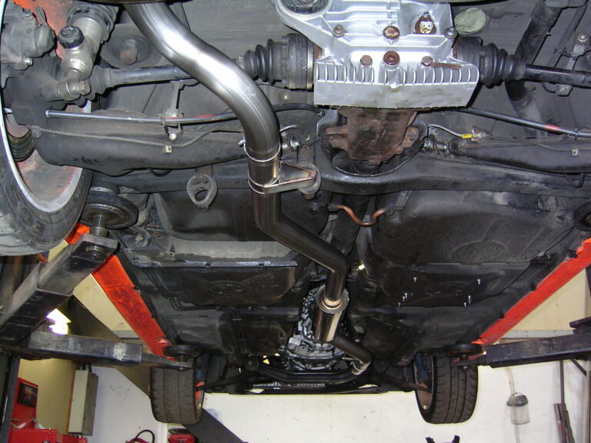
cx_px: 296
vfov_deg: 39.7
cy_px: 222
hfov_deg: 51.4
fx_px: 615
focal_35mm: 36
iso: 100
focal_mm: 5.6
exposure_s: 1/30
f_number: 2.8
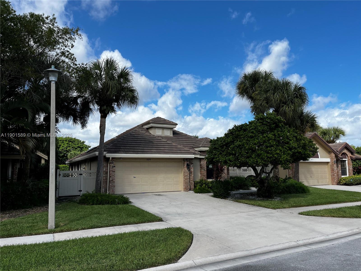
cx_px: 180
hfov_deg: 67.3
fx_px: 271
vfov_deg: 53.1
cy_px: 136
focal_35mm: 26
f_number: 1.6
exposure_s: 1/3311
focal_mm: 5.1
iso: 50
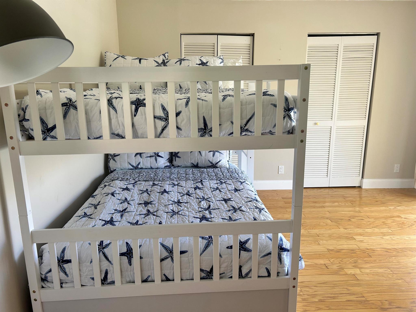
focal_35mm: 26
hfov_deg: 67.3
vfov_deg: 53.1
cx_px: 208
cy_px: 156
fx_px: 312
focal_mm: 5.7
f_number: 1.5
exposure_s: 1/60
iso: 80
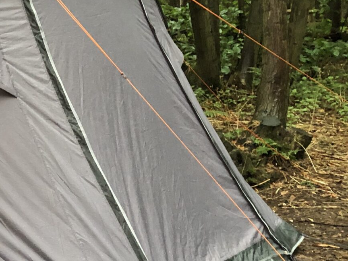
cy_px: 164
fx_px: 834
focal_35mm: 83
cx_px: -85
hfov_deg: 21.6
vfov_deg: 17.7
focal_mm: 3.99
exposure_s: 1/6
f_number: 1.8
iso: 100
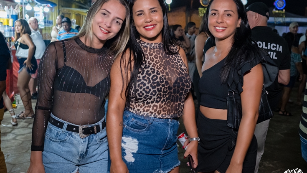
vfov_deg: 31.2
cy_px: 79
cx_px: 154
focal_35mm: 38
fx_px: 309
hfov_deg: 52.8
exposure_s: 1/400
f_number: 2.8
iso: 2500
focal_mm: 24
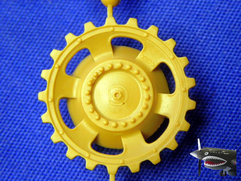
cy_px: 90
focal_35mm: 117
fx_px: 815
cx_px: 120
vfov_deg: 12.7
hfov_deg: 16.8
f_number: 4
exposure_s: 1/30
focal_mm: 20.8
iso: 394
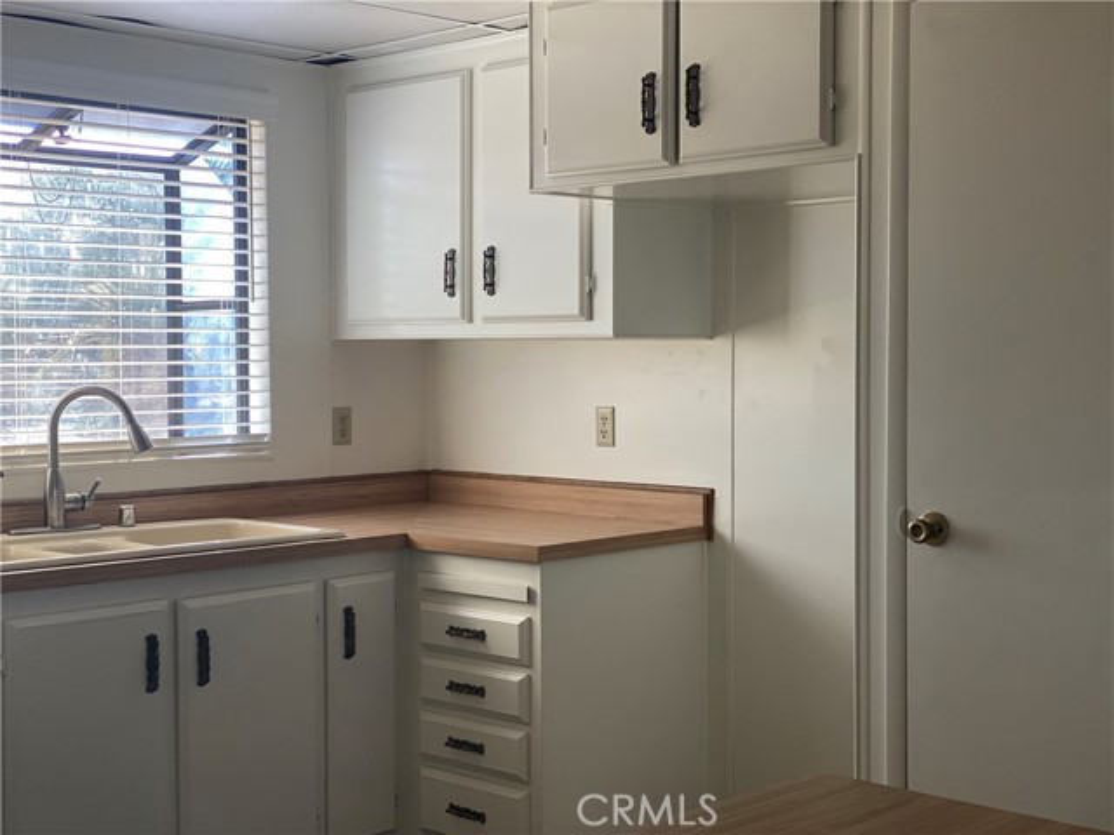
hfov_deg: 36.8
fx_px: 1673
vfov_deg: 28.0
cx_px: 557
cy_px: 418
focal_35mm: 52
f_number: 2
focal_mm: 6
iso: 50
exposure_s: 1/120
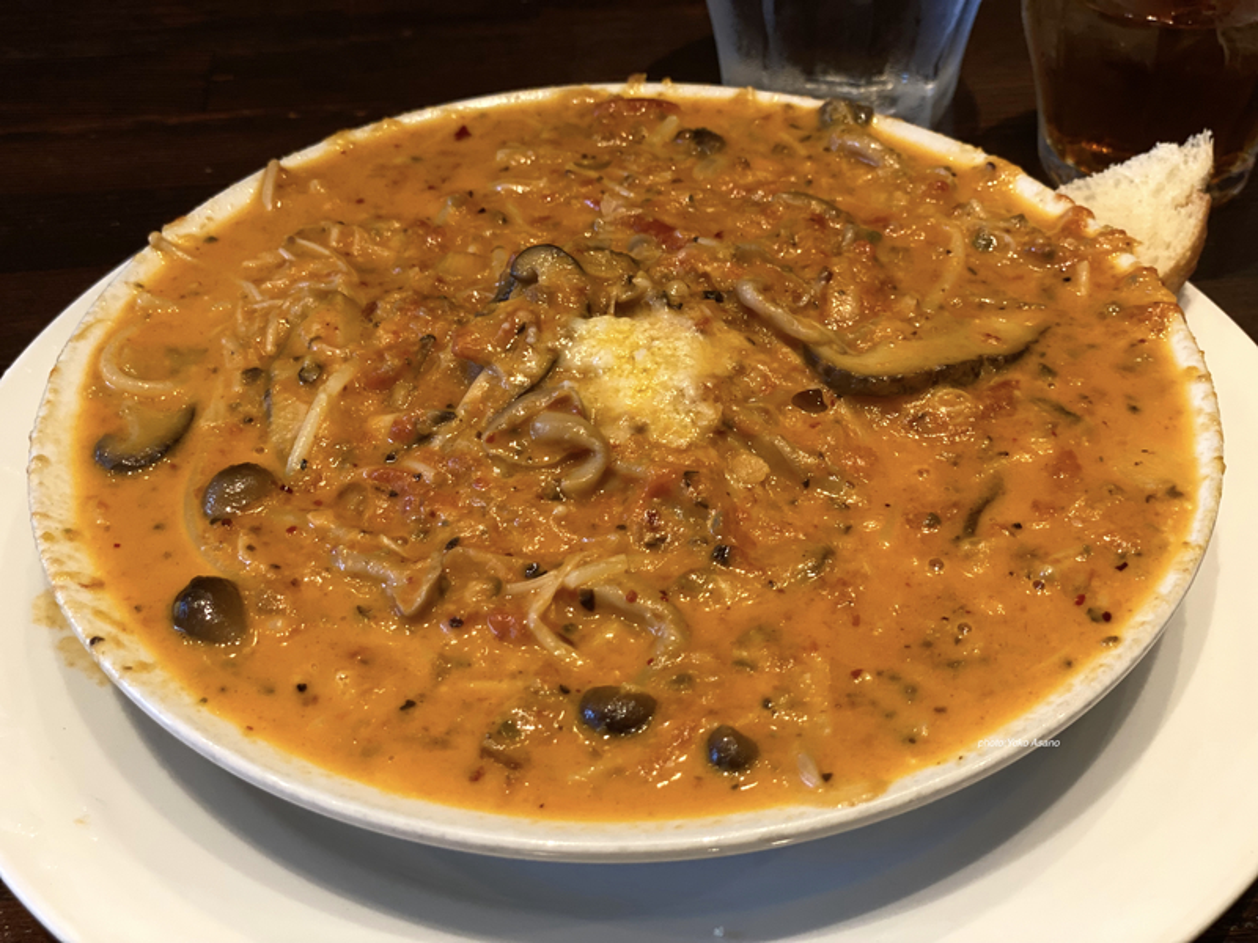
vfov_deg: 28.0
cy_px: 472
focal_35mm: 52
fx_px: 1890
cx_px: 629
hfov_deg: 36.8
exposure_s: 1/40
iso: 250
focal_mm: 6
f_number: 2
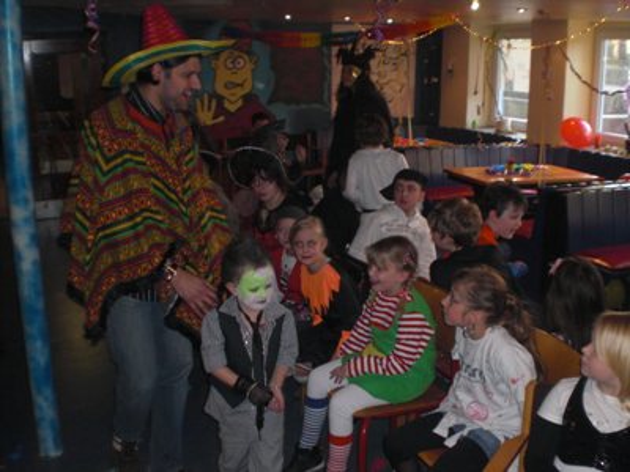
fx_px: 692
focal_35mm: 38
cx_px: 315
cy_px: 236
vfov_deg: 37.7
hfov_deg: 49.0
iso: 200
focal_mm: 6.3
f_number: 3.1
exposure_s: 1/30
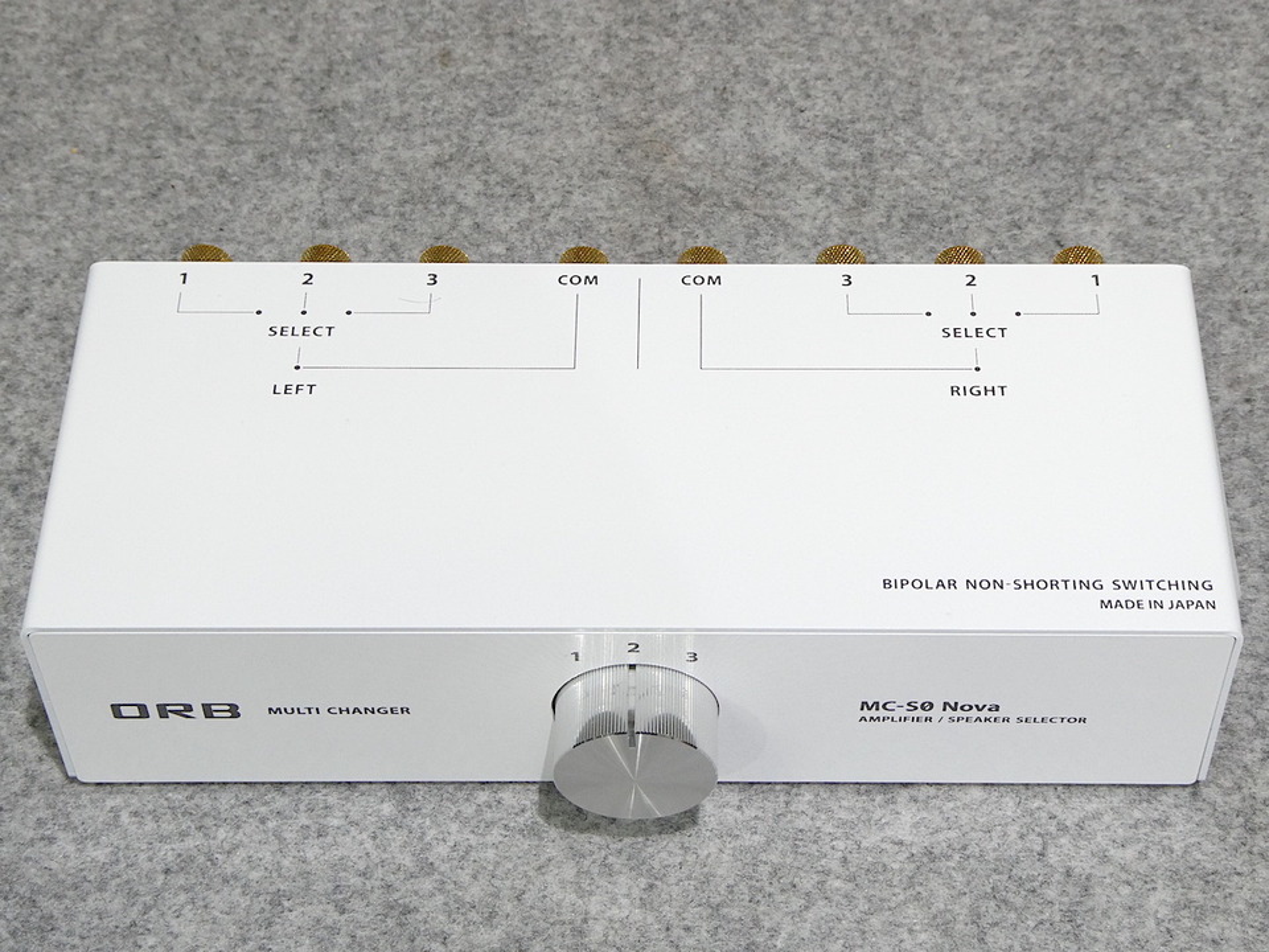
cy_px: 476
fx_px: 2566
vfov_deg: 21.0
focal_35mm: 70
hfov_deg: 27.8
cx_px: 634
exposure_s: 1/20
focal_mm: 12.5
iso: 400
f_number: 5.3
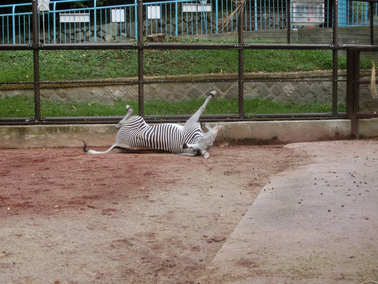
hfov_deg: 33.8
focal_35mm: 57
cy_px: 142
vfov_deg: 25.7
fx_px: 622
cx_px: 189
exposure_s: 1/125
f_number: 4.5
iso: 125
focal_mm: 10.1
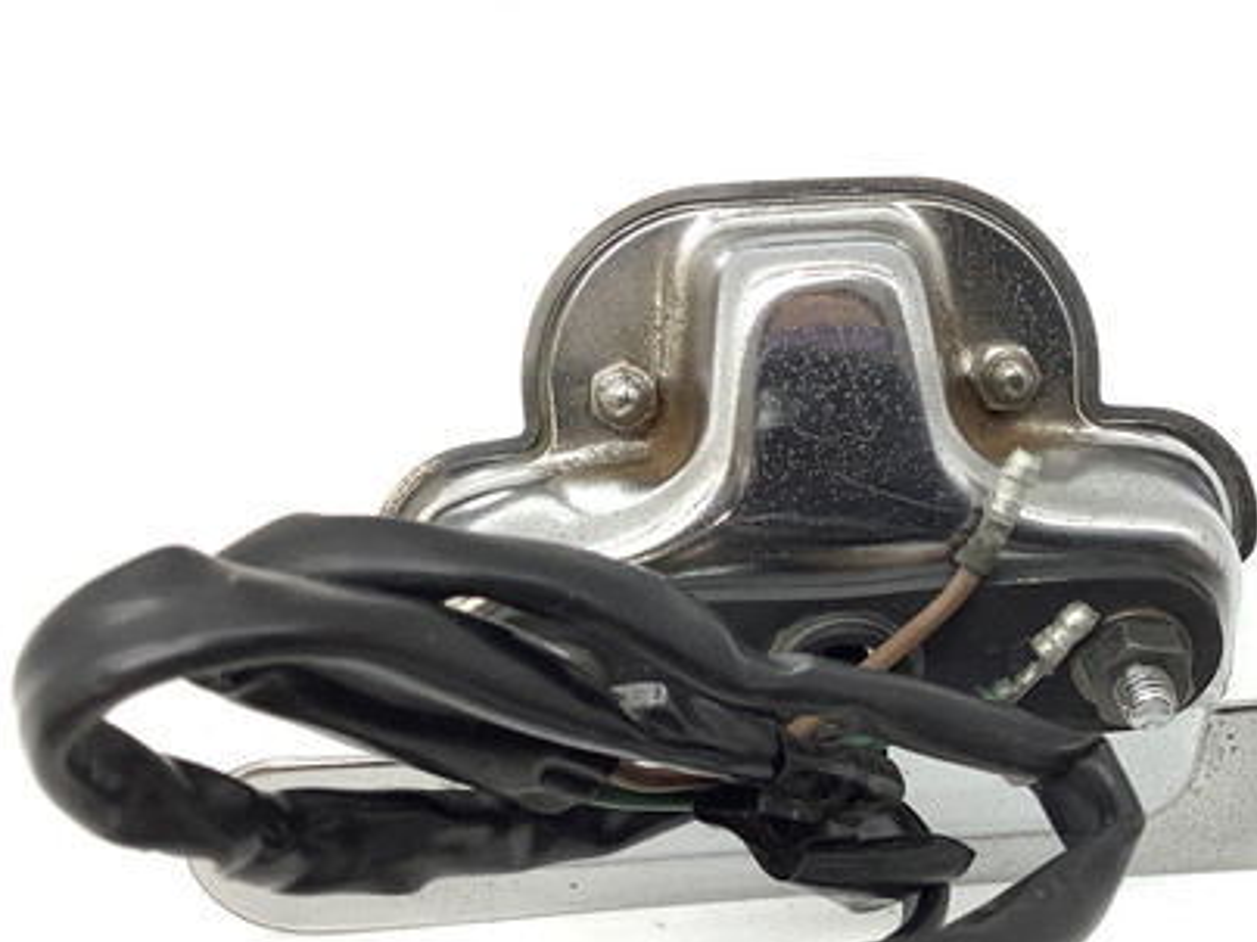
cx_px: 856
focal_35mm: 46
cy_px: 578
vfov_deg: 31.4
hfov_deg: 40.6
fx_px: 1670
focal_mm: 3.3
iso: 50
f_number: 2.4
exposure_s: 1/120
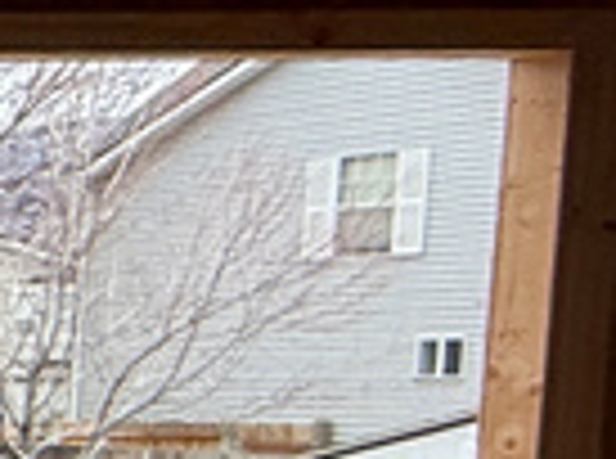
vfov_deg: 13.7
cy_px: 500
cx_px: -1628
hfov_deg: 9.2
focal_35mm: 105
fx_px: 1864
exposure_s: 1/357
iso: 64
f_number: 2.2
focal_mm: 2.22
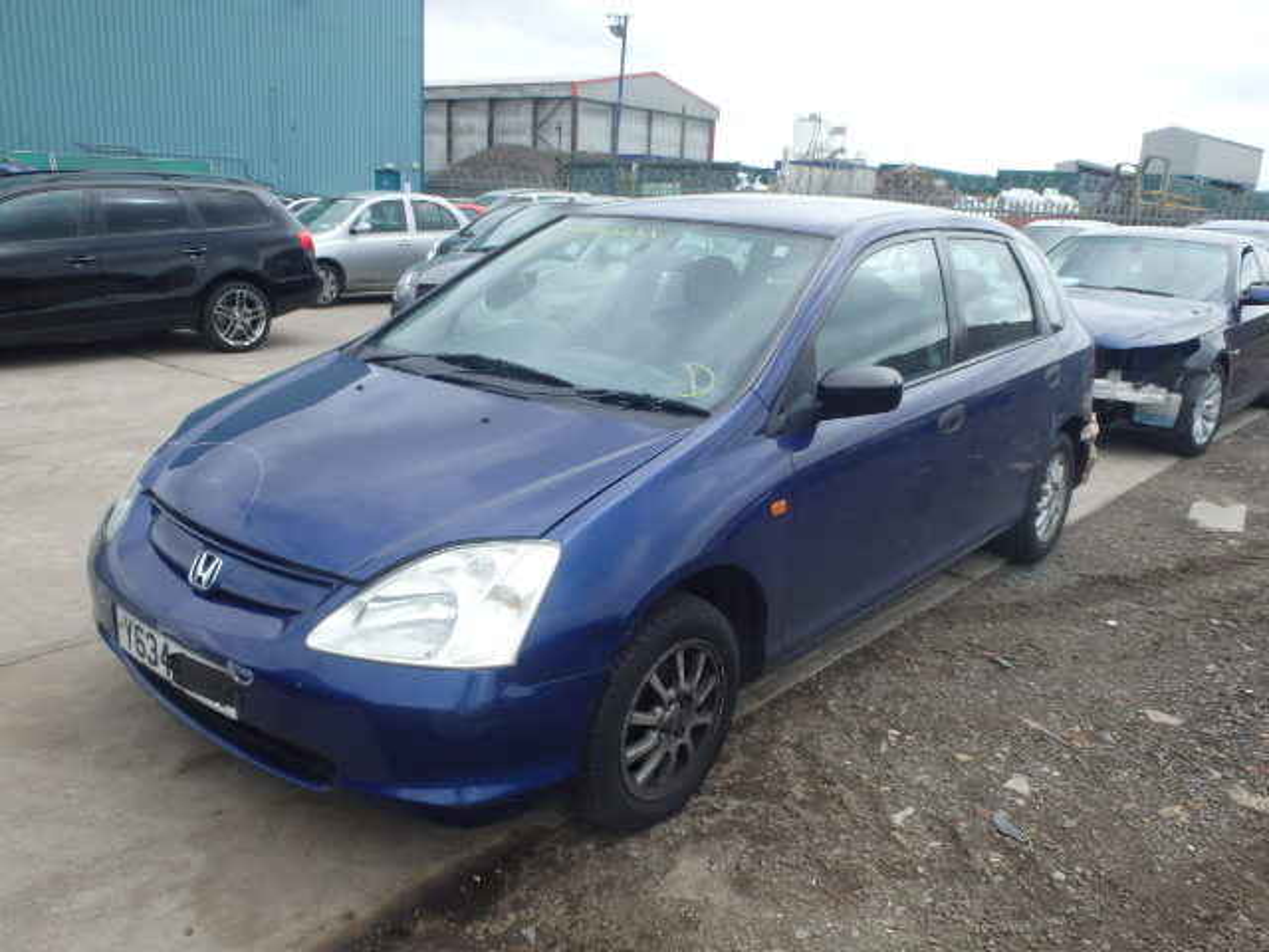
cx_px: 634
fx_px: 1026
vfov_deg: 49.7
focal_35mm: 28
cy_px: 476
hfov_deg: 63.4
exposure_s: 1/500
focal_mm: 5
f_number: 3.9
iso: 125
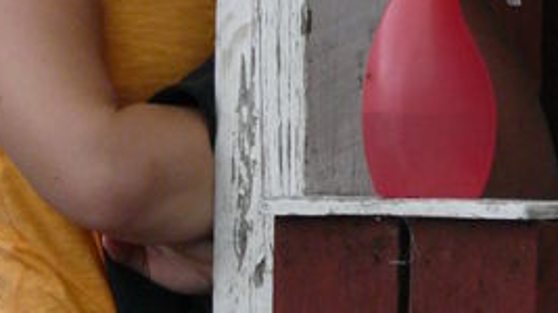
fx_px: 13253
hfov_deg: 2.4
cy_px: -21
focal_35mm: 896
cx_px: 88
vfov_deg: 1.4
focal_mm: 56.4
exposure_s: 1/400
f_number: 4
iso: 320
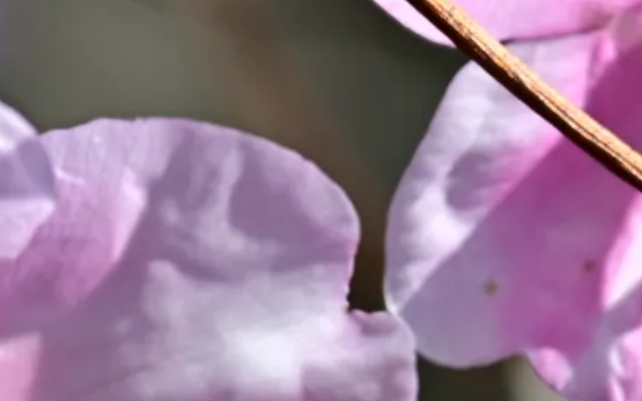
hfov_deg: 2.9
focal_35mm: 731
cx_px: -26
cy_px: 534
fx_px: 12790
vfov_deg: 1.8
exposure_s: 1/250
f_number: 6.3
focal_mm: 130
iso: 100
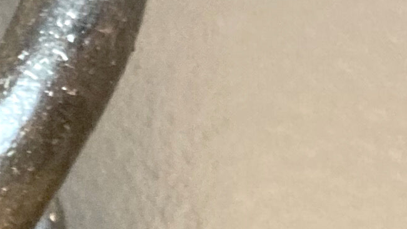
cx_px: -408
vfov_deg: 6.4
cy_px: 181
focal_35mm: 189
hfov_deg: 10.5
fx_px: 2039
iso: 320
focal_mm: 3.99
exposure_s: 1/25
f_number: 1.8
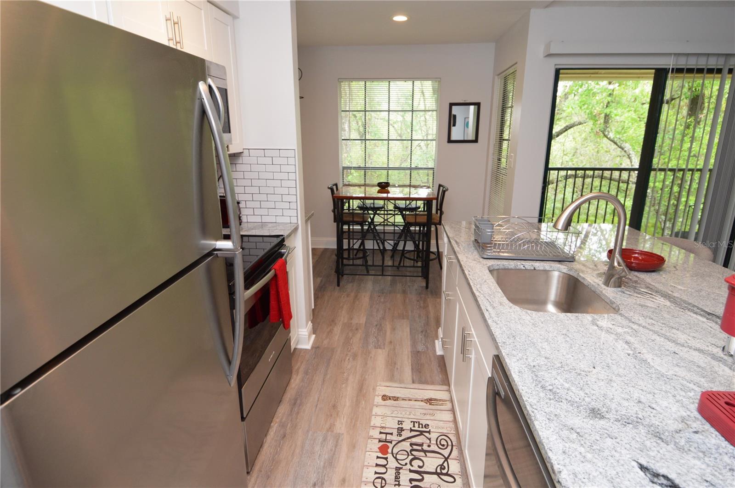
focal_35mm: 18
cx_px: 368
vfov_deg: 67.3
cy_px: 244
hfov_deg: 90.1
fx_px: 367
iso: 400
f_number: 4
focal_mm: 12
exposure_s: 1/60
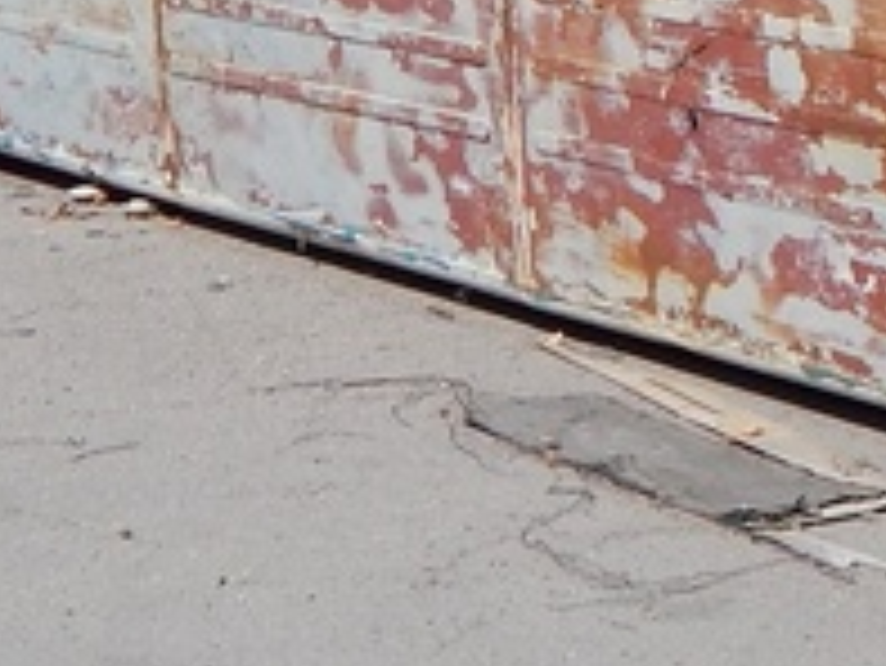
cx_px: 1205
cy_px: -598
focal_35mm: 161
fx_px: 4123
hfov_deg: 11.9
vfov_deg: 8.8
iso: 125
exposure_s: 1/500
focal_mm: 5.6
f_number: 6.5
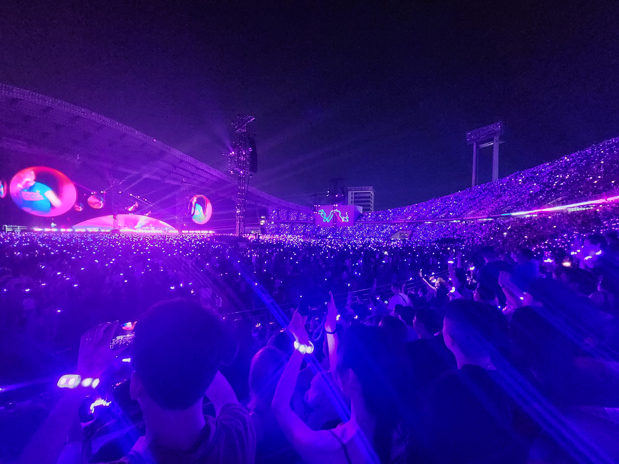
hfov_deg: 106.2
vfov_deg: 89.9
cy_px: 232
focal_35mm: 13
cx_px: 310
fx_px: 232
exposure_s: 1/24
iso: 1250
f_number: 2.2
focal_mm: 2.2
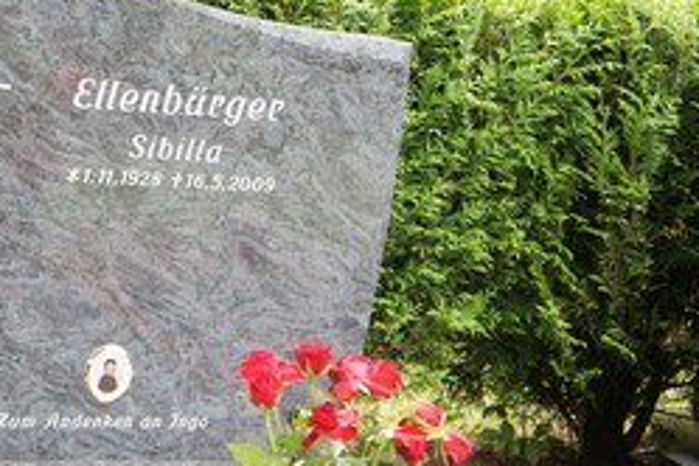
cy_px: 168
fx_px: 1611
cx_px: 135
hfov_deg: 24.1
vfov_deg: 16.4
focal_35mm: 83
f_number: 4.5
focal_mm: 30
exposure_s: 1/200
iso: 640
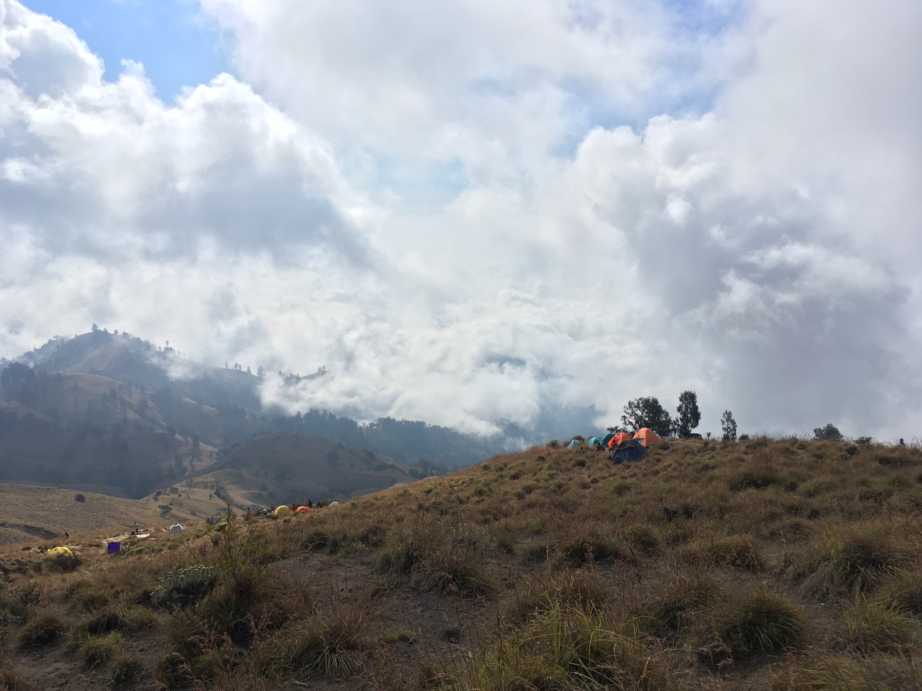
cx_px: 461
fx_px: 772
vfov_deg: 48.2
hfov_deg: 61.7
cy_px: 346
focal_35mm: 29
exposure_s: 1/2653
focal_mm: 4.15
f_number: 2.2
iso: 25
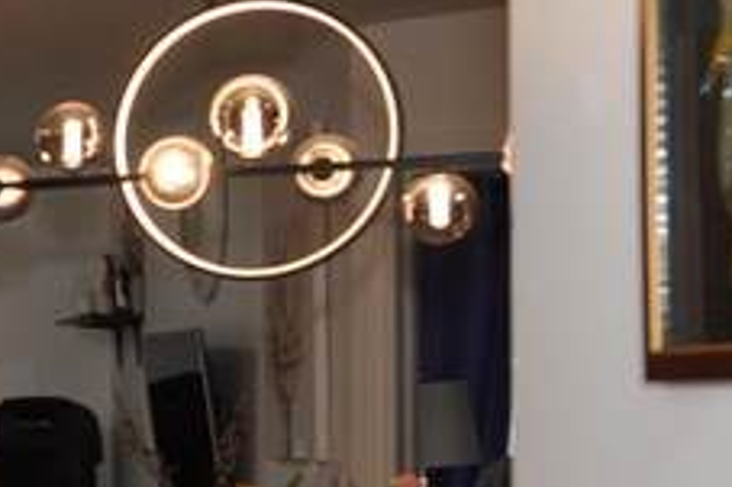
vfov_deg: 10.7
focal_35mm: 127
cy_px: 490
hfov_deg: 14.4
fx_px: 2577
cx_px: -539
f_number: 4
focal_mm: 15
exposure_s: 1/60
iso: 200
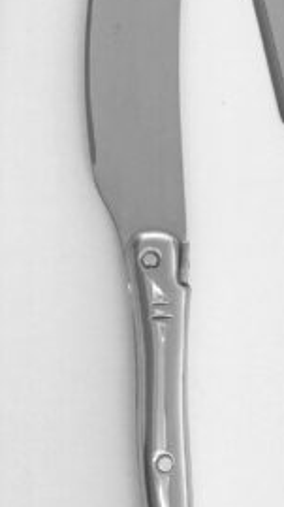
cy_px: 183
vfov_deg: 22.6
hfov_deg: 12.8
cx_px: 169
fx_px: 1260
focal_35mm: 94
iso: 32
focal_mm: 4.15
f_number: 2.2
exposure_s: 1/353
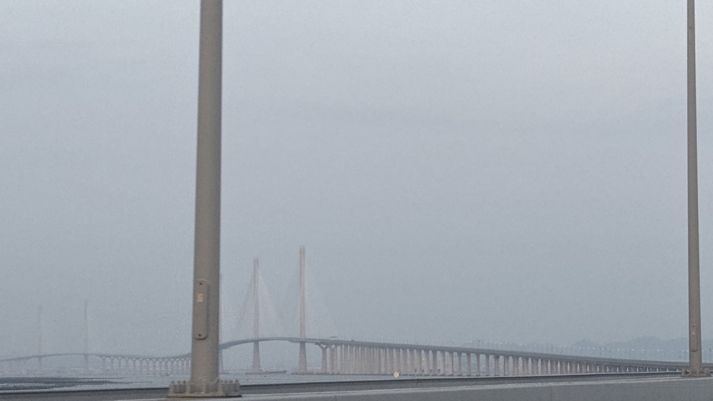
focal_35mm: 131
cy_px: 168
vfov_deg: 9.3
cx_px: 356
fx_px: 2477
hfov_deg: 16.4
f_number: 2.8
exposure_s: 1/121
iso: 50
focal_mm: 15.66
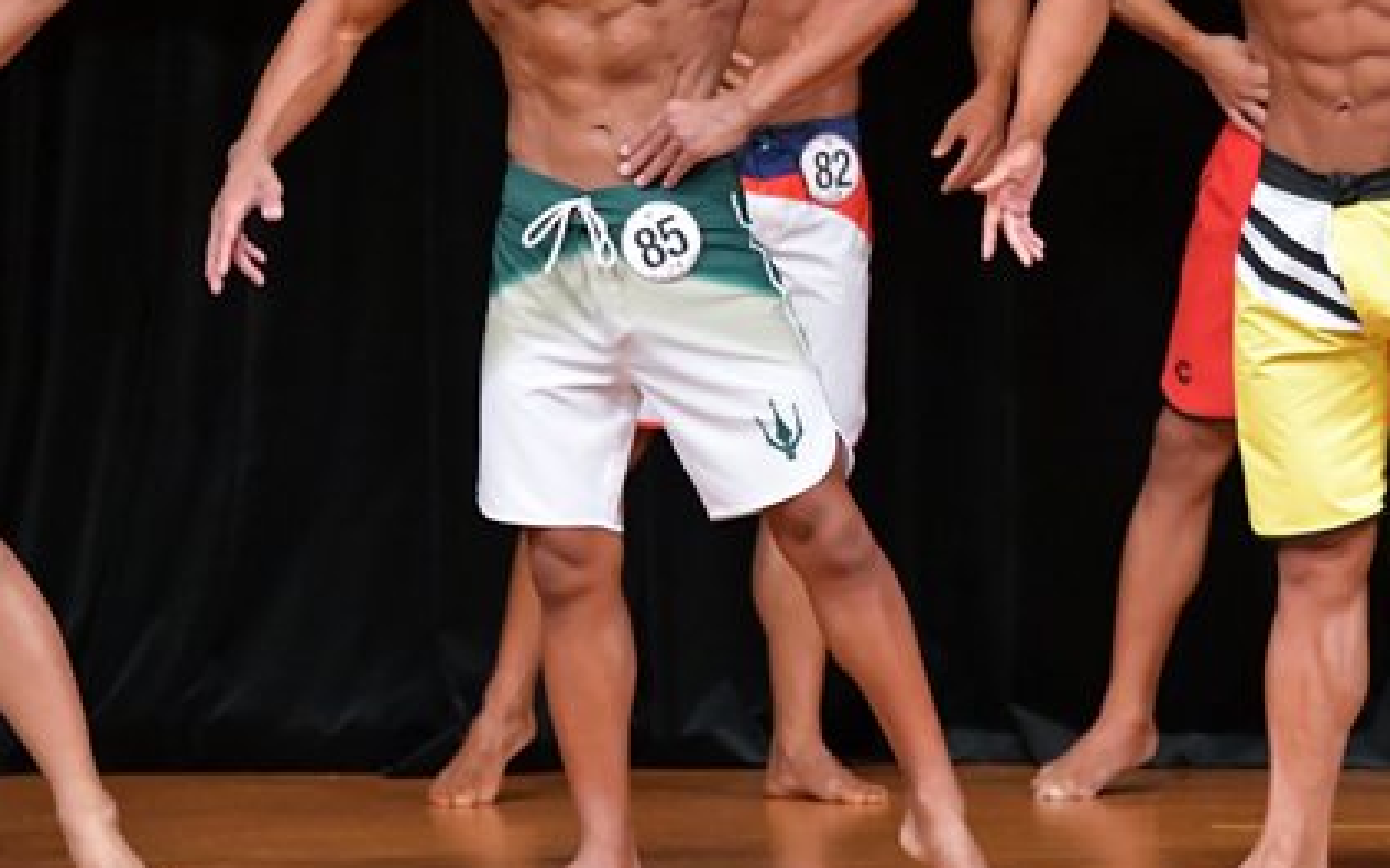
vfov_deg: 2.6
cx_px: 695
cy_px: 234
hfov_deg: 4.2
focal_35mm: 506
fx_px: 19166
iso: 5000
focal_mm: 180
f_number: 5.6
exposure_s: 1/400
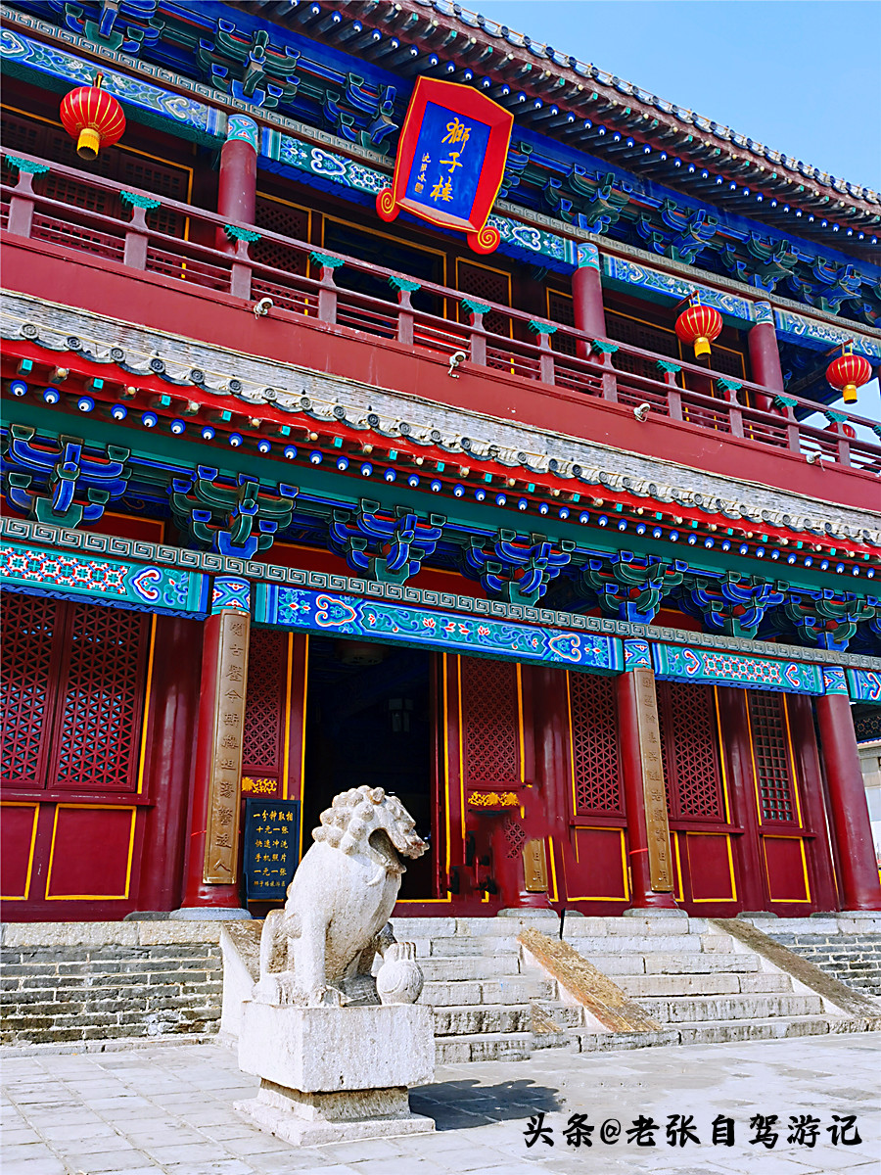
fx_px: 1052
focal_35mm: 31
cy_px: 588
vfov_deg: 58.4
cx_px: 440
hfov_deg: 45.4
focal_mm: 5.56
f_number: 1.6
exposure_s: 1/2000
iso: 50
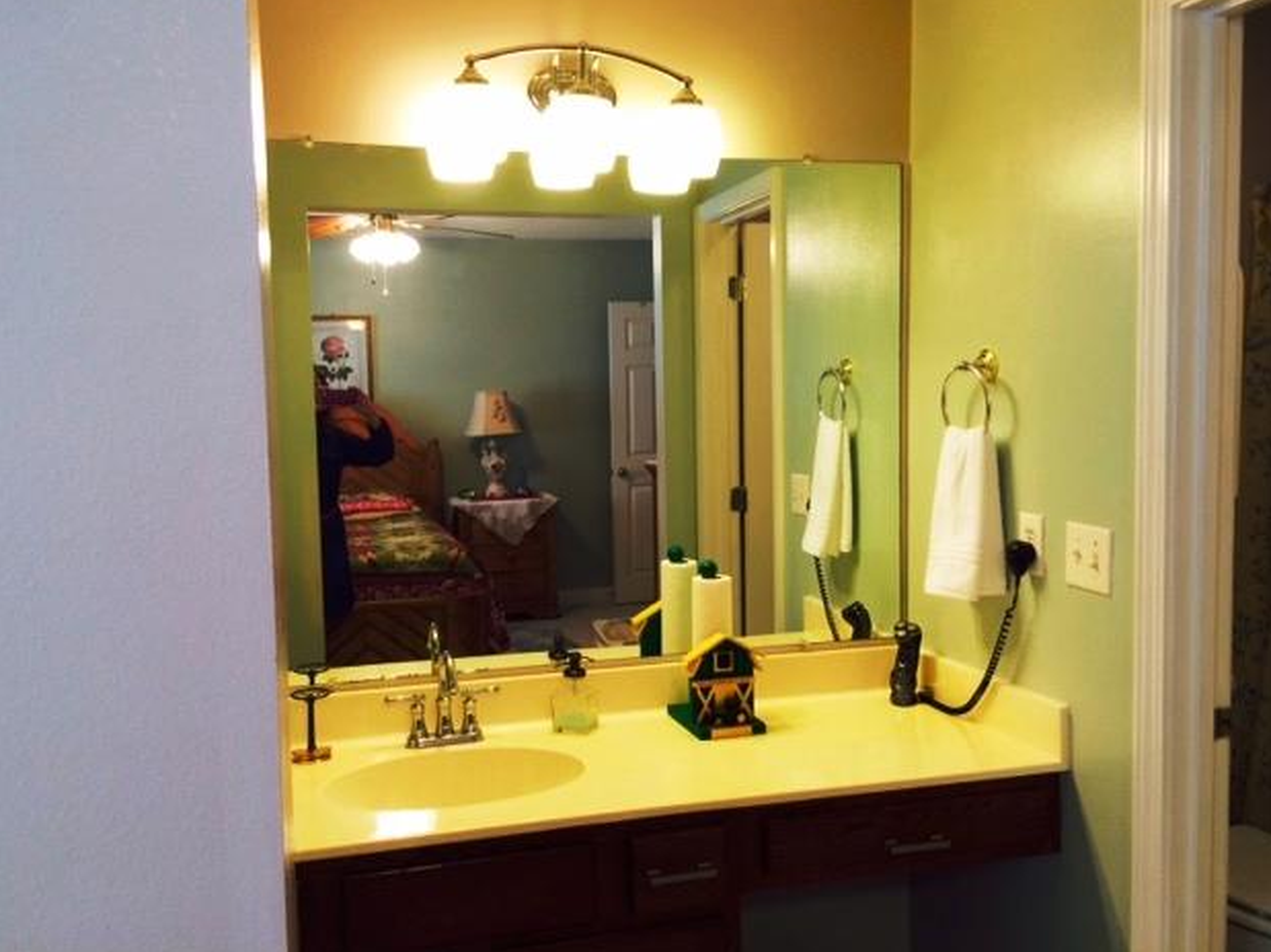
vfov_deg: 46.8
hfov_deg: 60.0
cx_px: 622
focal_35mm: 30
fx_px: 1101
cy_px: 470
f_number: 2.2
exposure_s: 1/30
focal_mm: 4.15
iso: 80
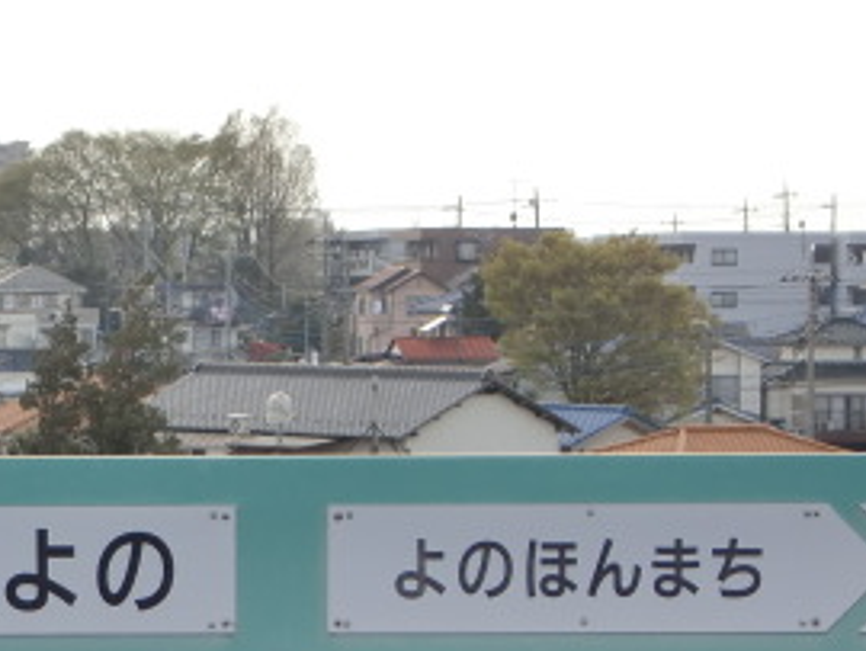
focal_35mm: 187
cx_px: -6
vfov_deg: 7.9
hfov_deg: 10.5
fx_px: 4682
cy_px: 622
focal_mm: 13.9
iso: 64
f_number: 4.6
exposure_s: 1/200
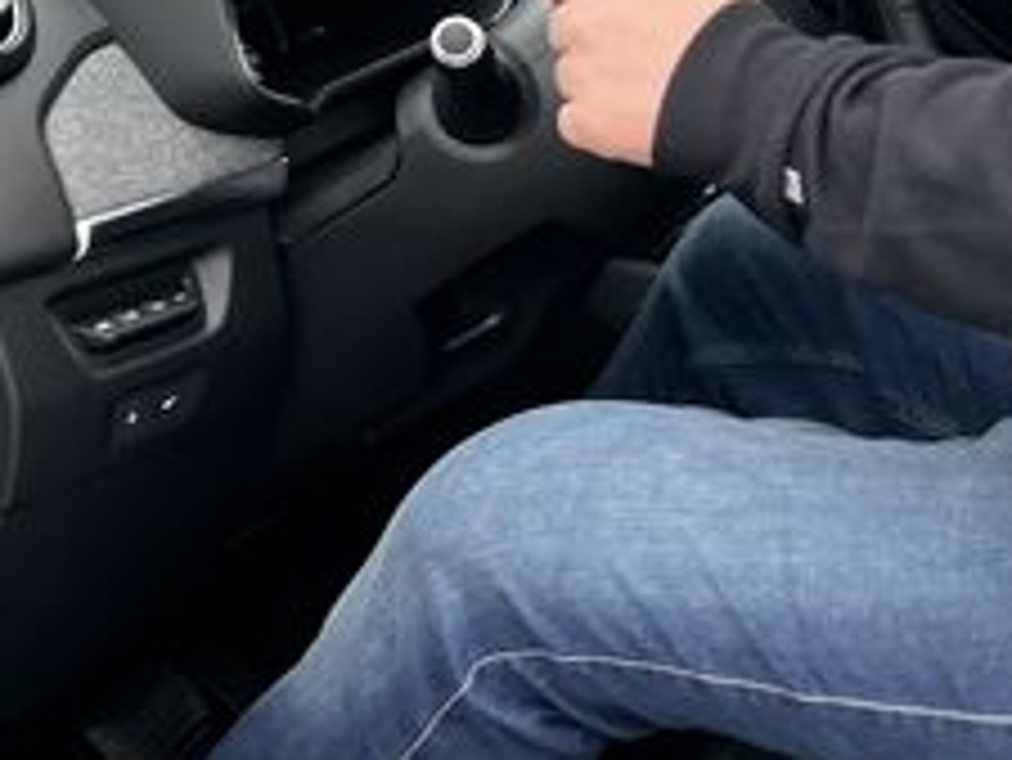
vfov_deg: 17.3
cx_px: 1079
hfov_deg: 21.9
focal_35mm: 85
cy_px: 189
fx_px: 2486
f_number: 1.5
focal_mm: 5.7
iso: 50
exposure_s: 1/121
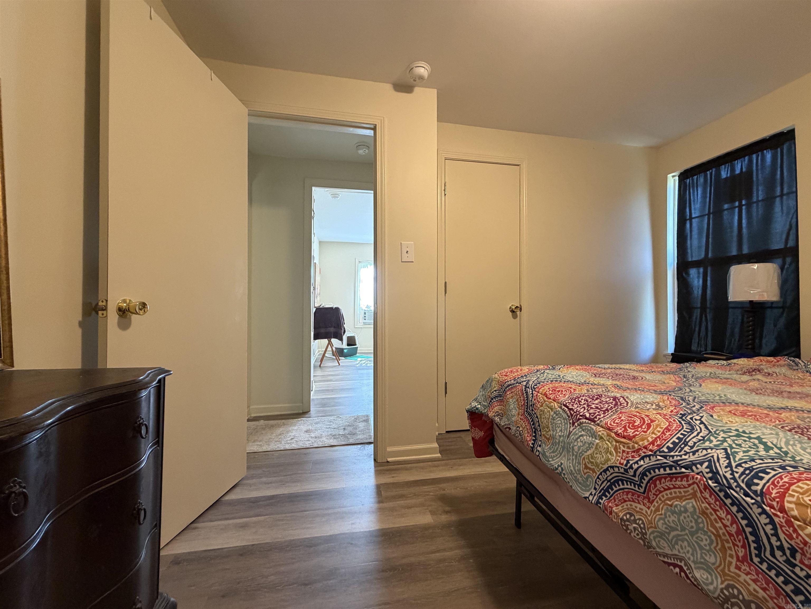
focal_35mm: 14
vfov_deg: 85.7
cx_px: 406
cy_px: 304
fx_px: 328
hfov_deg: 102.1
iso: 400
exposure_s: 1/60
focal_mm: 2.22
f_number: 2.2
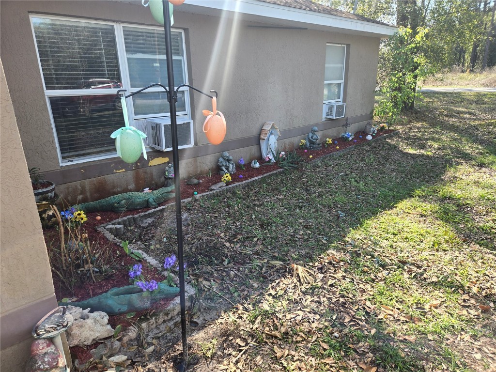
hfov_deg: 73.9
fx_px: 330
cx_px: 248
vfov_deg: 58.9
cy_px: 186
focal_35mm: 23
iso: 25
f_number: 1.8
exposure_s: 1/230
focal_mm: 5.4
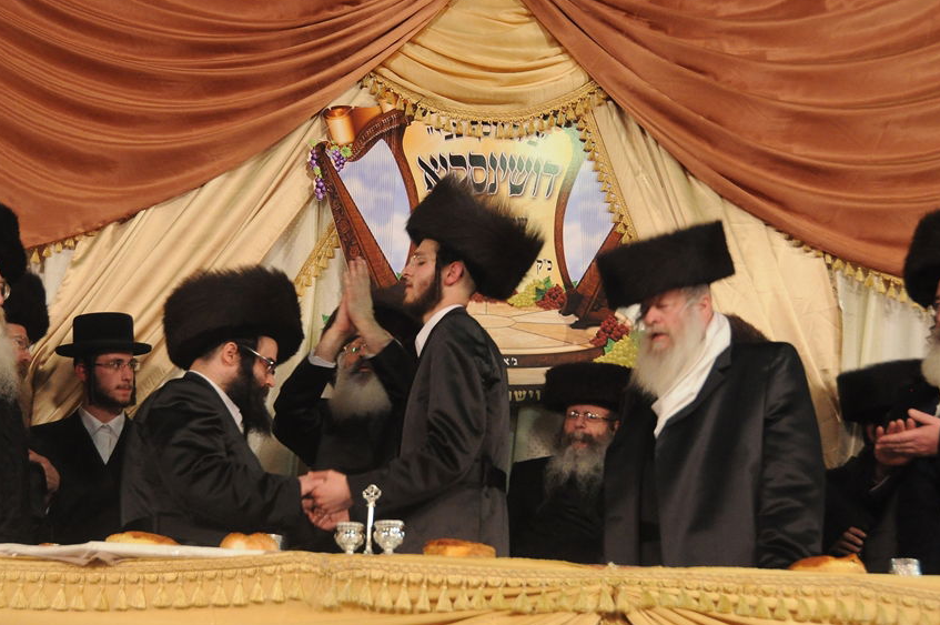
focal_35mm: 58
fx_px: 1513
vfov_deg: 23.3
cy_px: 361
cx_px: 421
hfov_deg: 34.5
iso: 1600
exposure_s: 1/40
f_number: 5
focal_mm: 32
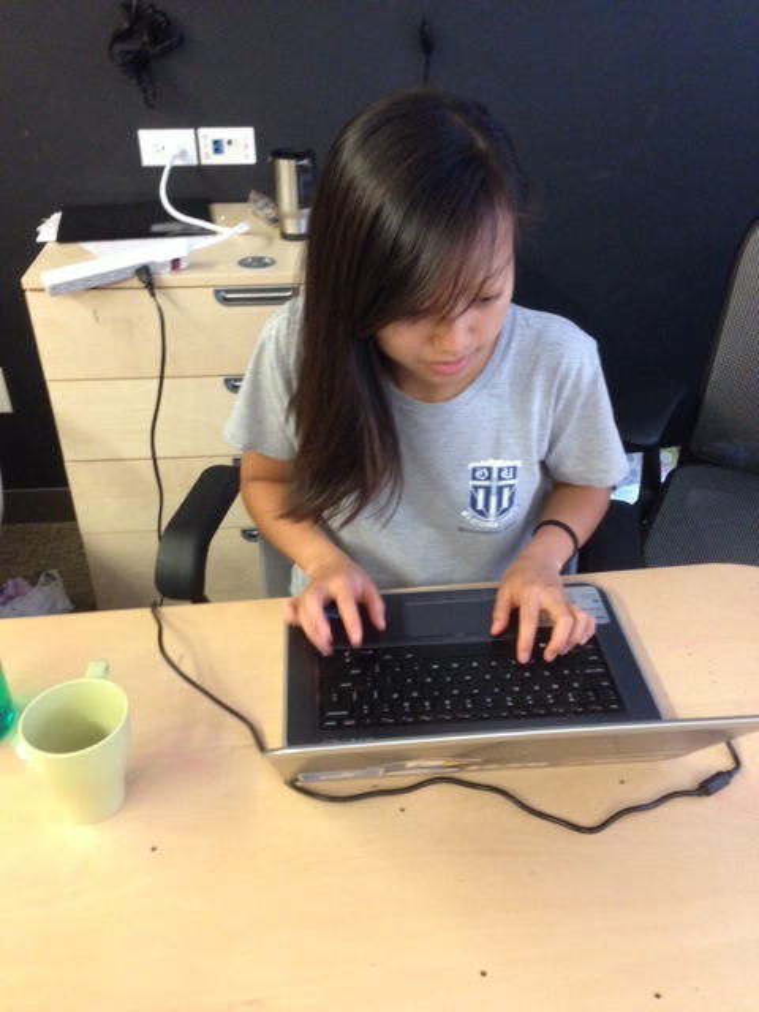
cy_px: 506
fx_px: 965
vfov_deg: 55.4
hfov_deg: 42.9
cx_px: 380
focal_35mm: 33
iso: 400
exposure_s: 1/20
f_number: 2.4
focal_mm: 4.12
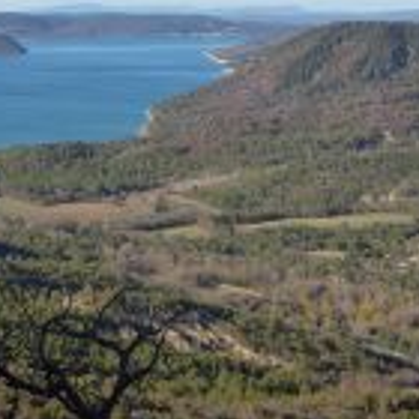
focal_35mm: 91
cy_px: 15
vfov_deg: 18.7
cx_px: -162
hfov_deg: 17.6
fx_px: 1246
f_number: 3.7
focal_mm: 6.3
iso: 125
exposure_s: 1/640
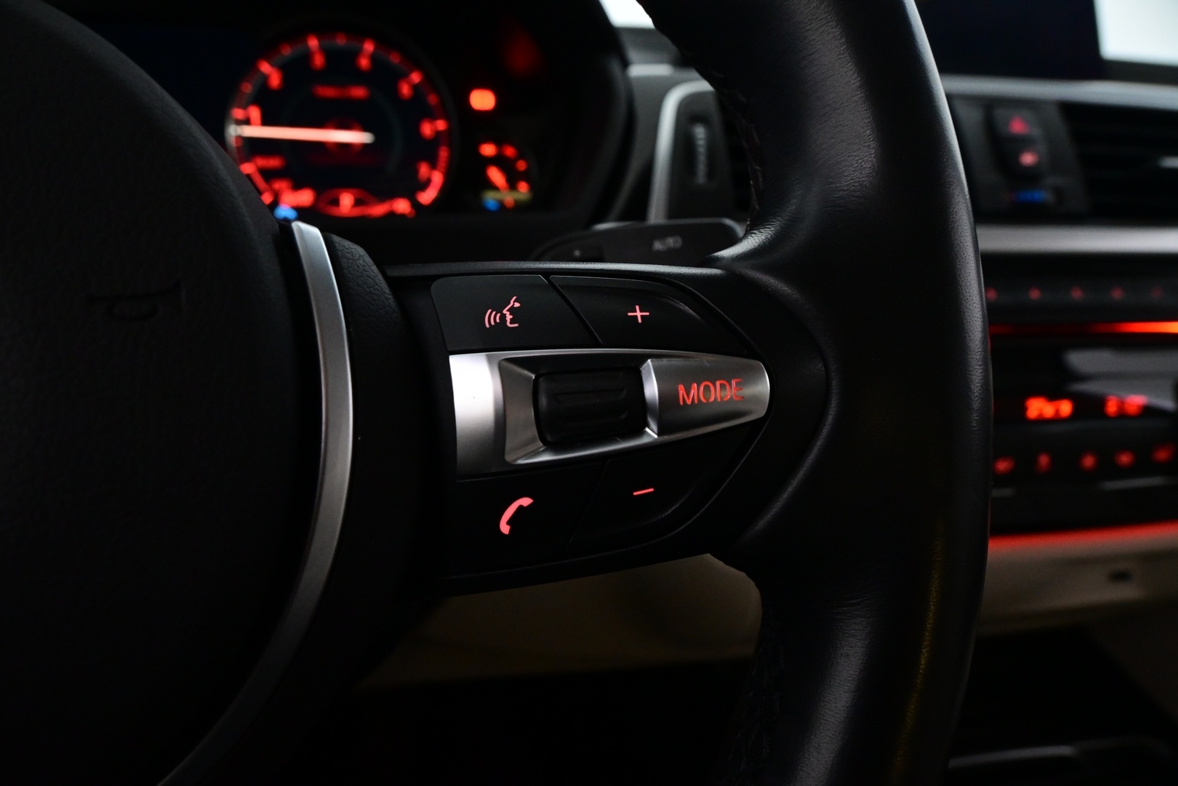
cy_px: 393
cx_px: 589
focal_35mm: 27
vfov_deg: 47.9
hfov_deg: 67.4
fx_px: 883
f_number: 6.3
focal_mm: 18
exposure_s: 1/30
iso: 3200
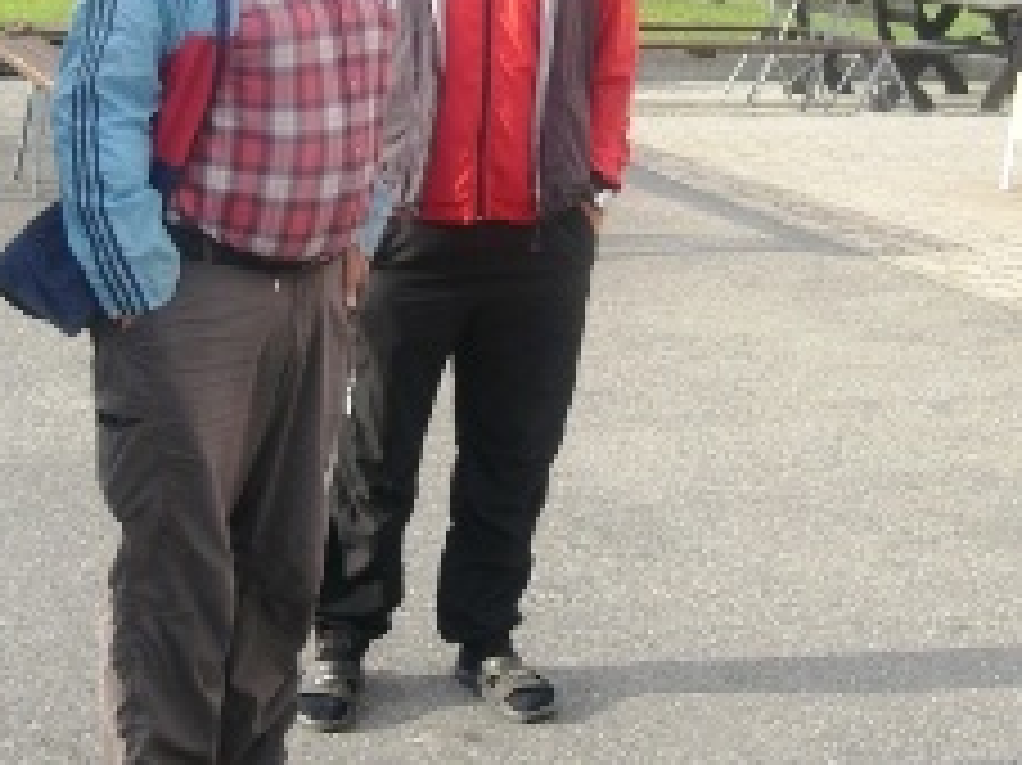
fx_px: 2213
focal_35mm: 75
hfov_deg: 26.0
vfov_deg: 19.1
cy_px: 14
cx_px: 446
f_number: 3.1
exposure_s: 1/250
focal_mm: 6.3
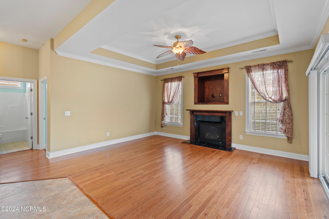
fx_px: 137
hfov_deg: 100.4
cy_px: 110
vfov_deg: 77.3
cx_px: 164
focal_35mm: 15
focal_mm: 10
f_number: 4.5
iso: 100
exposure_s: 1/3
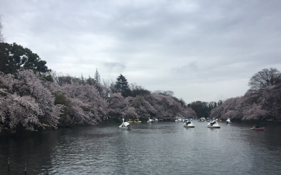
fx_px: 237
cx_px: 141
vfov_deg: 40.4
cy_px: 105
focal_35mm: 31
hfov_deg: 61.2
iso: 32
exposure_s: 1/590
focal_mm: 4.15
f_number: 2.2
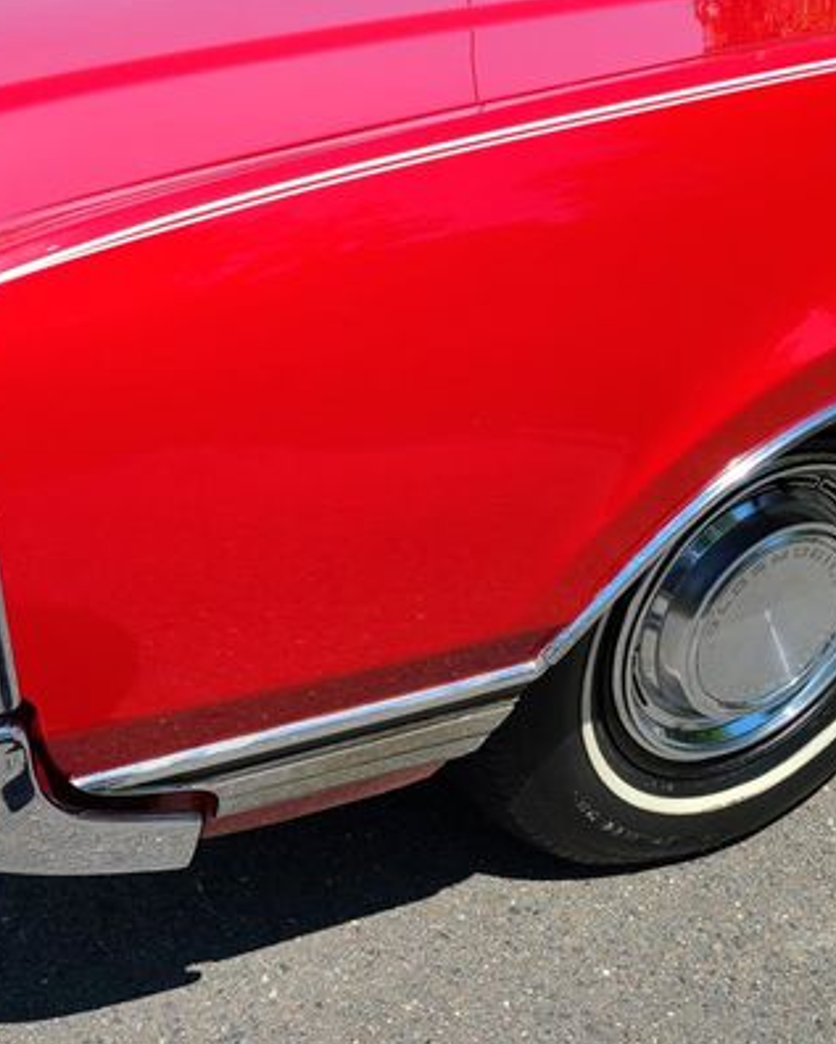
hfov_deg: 36.0
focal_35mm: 41
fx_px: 1268
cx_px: 258
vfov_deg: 44.8
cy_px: 538
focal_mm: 5.4
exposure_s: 1/1843
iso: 40
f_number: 1.8
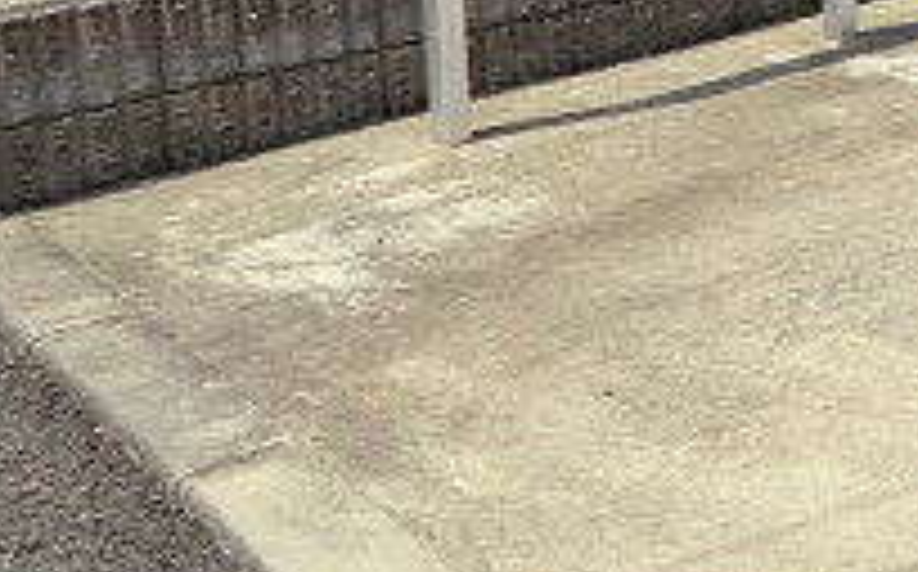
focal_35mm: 80
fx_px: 1999
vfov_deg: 15.3
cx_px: 1418
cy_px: -225
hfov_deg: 21.3
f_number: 3.2
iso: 80
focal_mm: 4.3
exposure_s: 1/1000
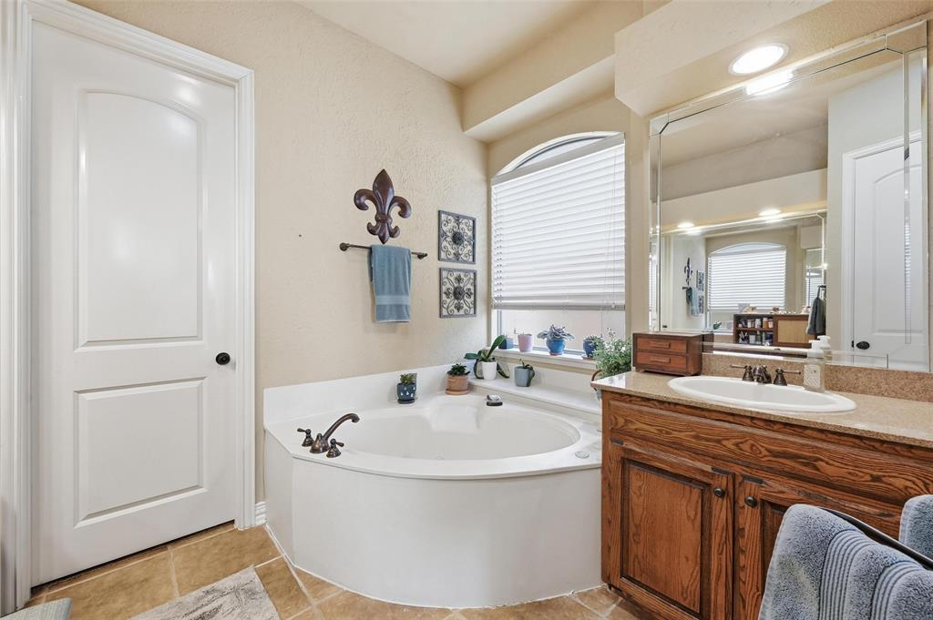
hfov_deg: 104.3
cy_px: 310
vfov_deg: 81.1
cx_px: 466
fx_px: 363
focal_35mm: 14
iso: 500
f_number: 9
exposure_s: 1/500
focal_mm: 14
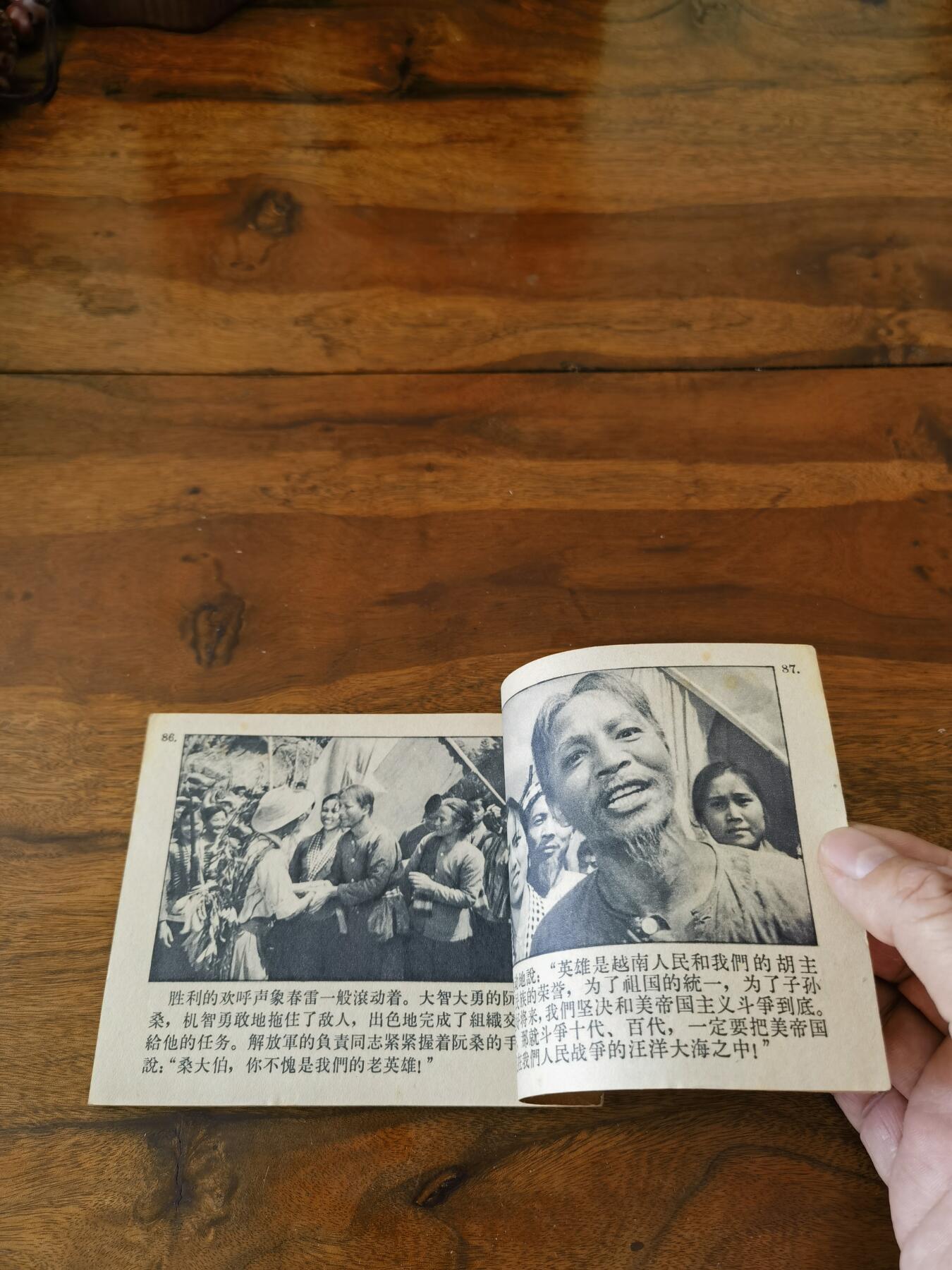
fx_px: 990
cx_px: 476
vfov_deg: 65.3
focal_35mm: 27
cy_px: 635
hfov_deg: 51.4
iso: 80
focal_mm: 6.67
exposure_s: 1/120
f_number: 1.9
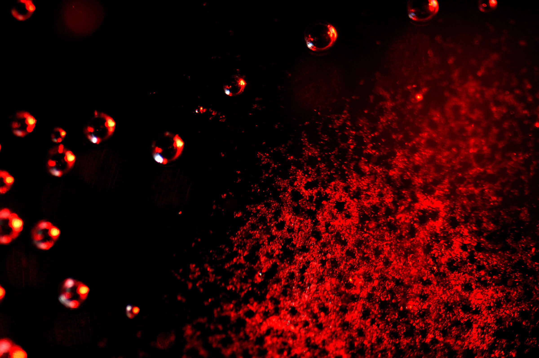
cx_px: 270
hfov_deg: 13.1
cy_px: 179
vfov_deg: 8.7
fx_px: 2356
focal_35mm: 158
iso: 200
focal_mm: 105
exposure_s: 1/60
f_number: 5
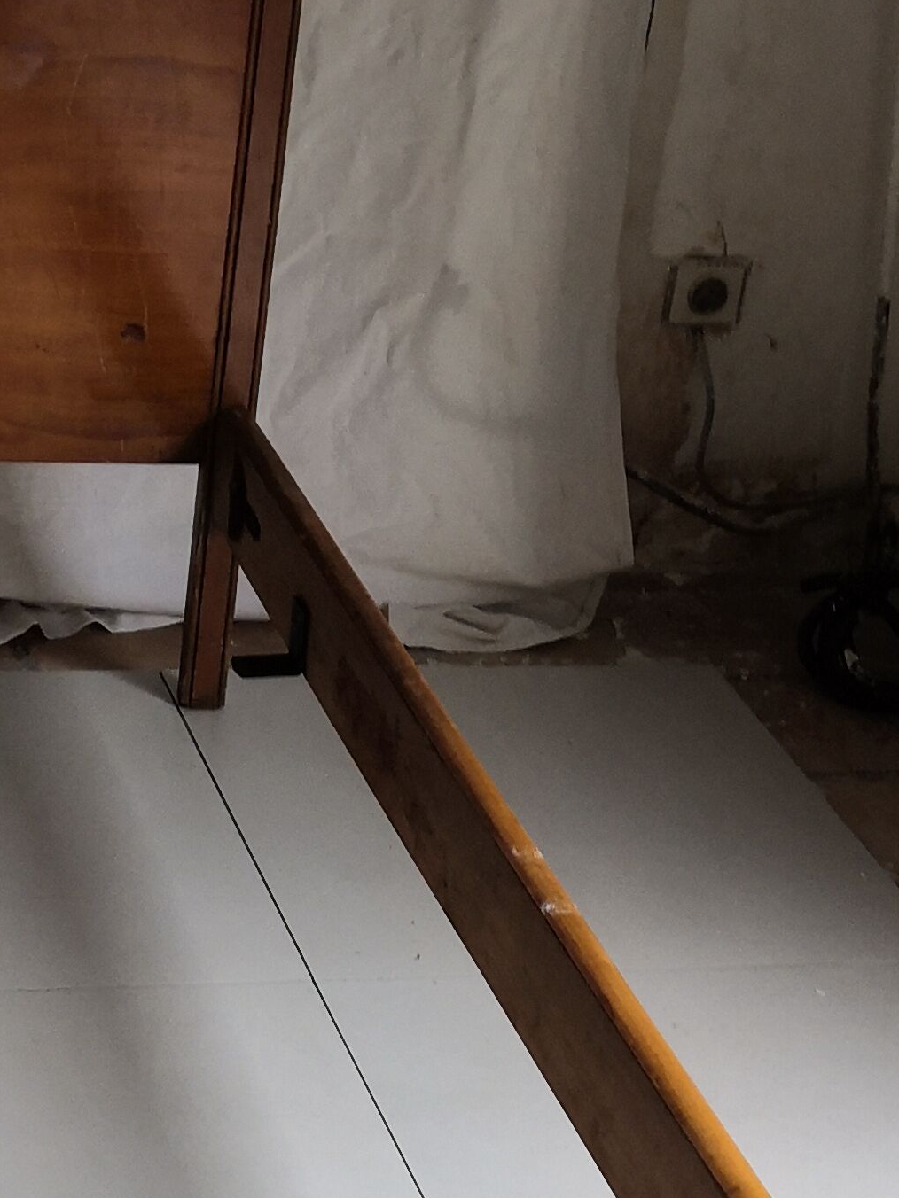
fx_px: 3186
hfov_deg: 16.0
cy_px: 981
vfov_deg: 21.0
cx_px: 197
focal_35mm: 92
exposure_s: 1/60
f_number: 1.8
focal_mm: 3.95
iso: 100
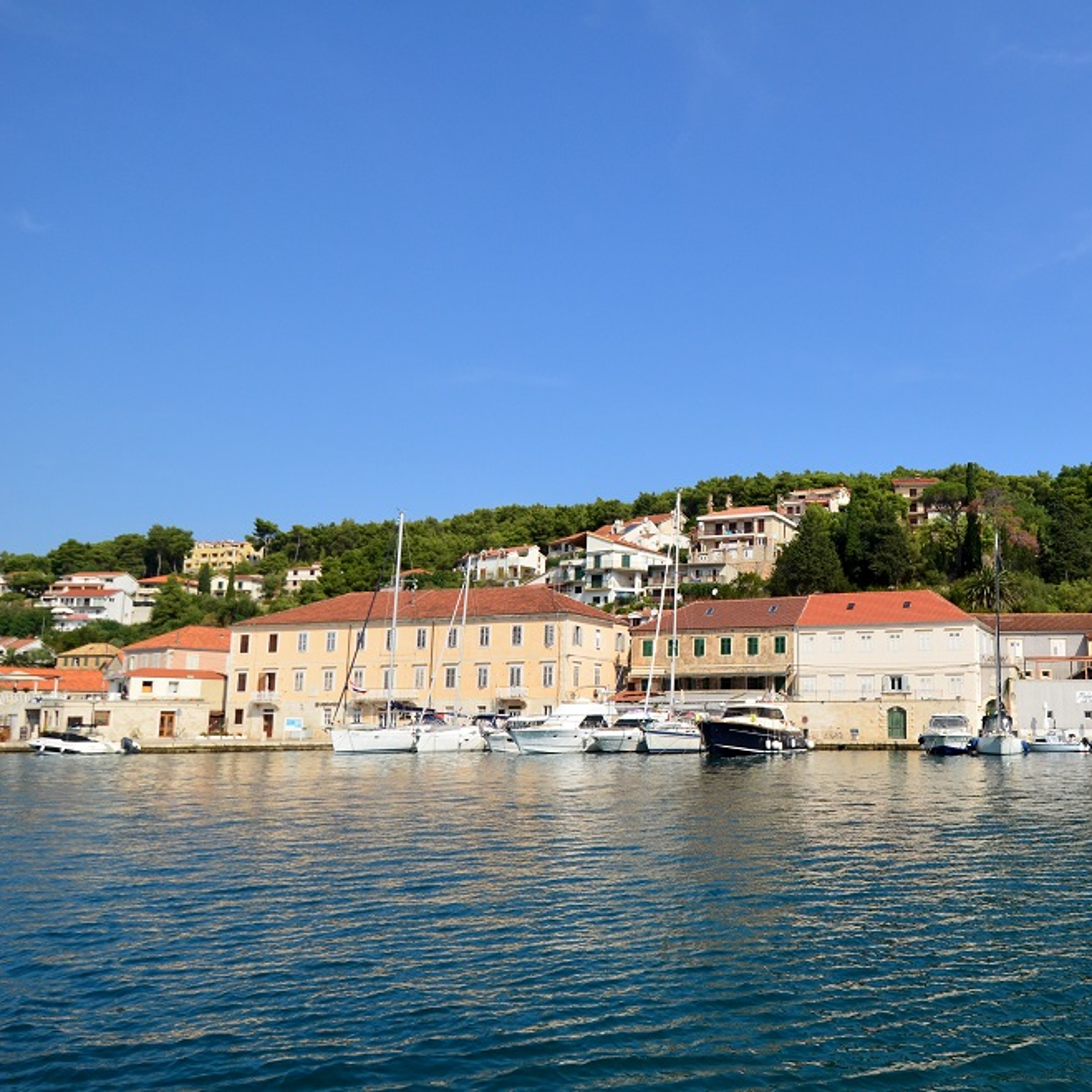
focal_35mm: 27
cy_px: 546
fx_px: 964
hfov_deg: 56.2
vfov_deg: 59.1
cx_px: 818
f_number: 5.6
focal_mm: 14
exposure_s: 1/2500
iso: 400
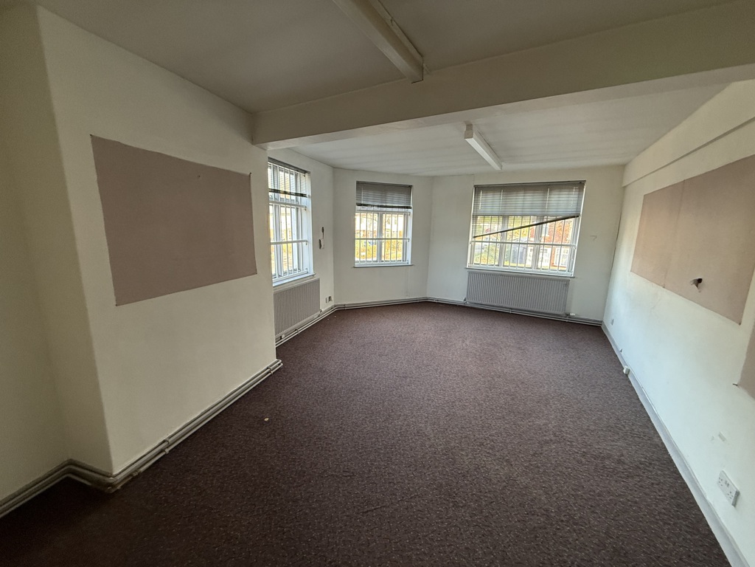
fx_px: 305
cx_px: 378
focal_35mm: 14
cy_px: 284
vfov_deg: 85.7
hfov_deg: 102.1
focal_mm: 2.22
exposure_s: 1/99
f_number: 2.2
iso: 250
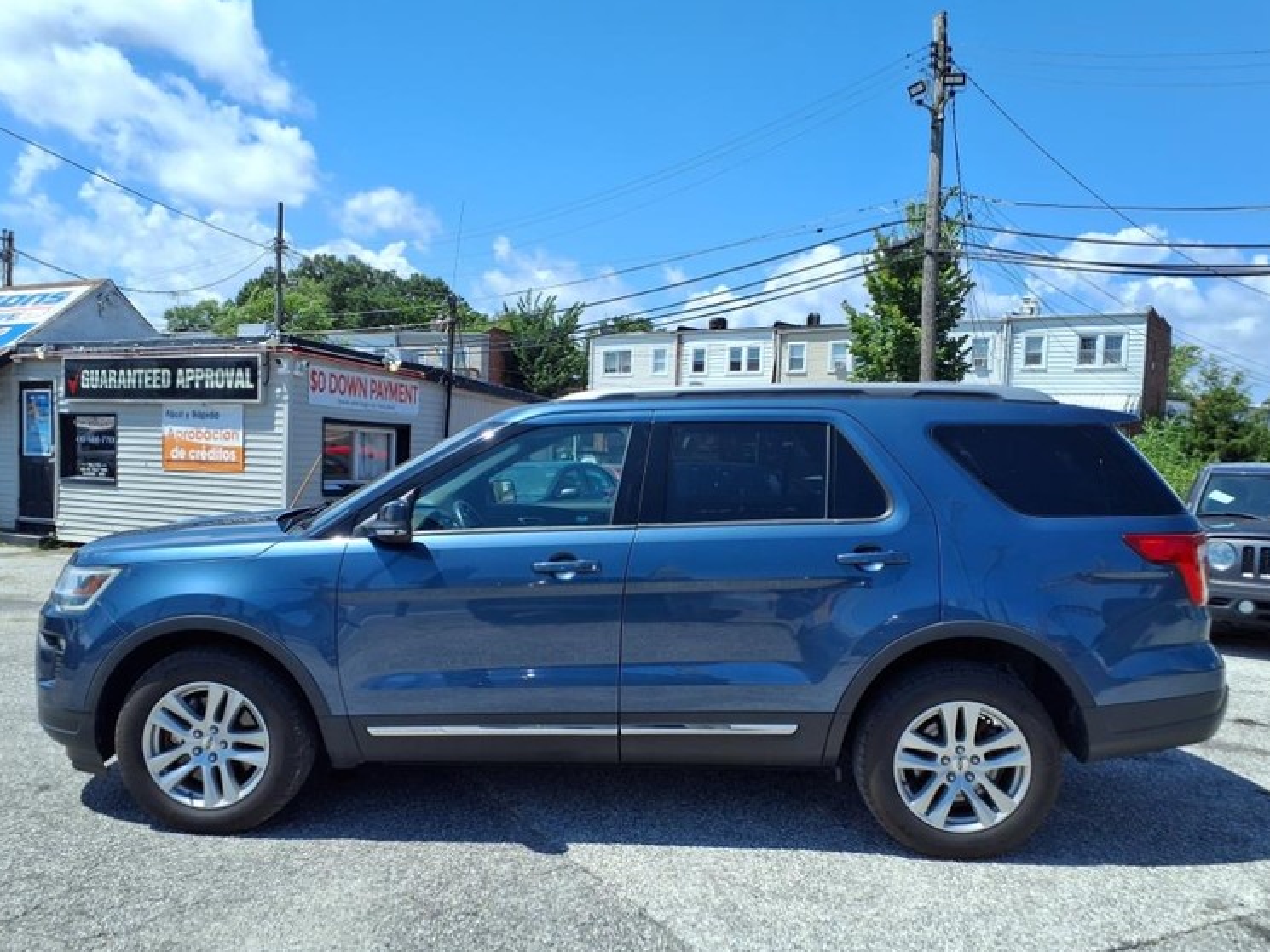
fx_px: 1064
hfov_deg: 61.6
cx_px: 614
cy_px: 504
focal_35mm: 29
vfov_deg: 48.2
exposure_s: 1/2000
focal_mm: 3.58
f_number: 1.9
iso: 40
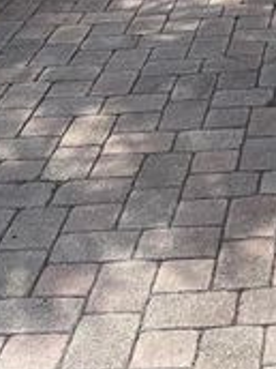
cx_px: 439
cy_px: -334
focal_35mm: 97
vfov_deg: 16.3
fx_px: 1031
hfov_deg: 14.1
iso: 32
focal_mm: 5.1
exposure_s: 1/3086
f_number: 1.6
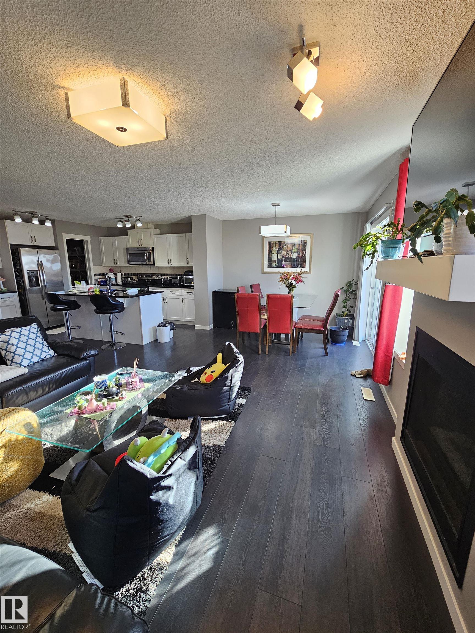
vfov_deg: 106.2
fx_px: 238
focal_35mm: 13
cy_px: 316
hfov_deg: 89.9
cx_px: 238
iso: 100
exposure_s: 1/60
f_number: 2.2
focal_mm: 2.2
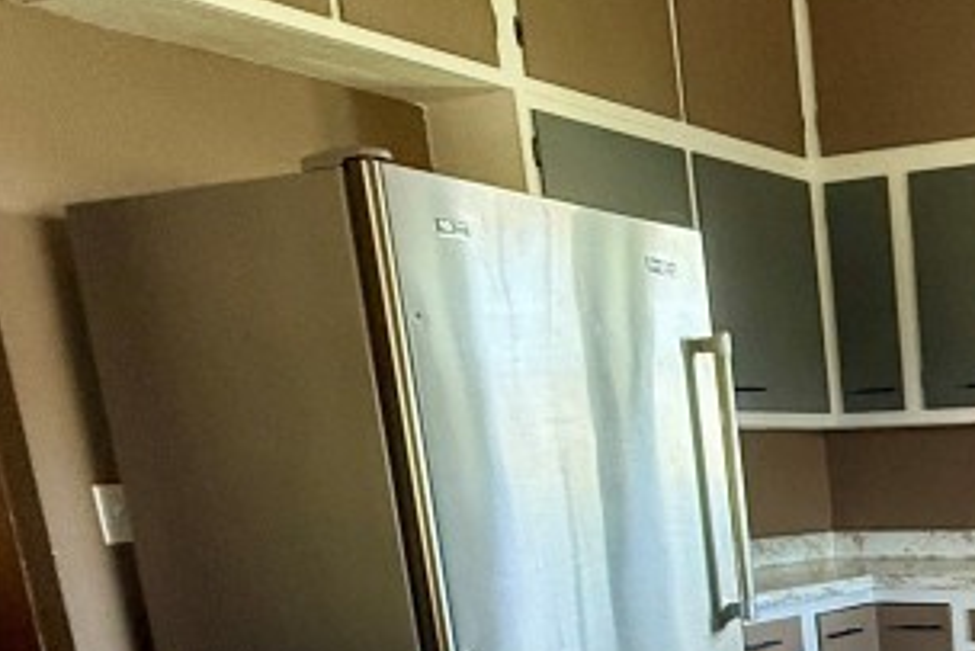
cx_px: 1228
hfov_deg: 32.0
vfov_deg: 25.2
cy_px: 747
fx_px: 1328
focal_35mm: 49
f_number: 2.2
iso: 320
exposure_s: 1/84
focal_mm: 2.22
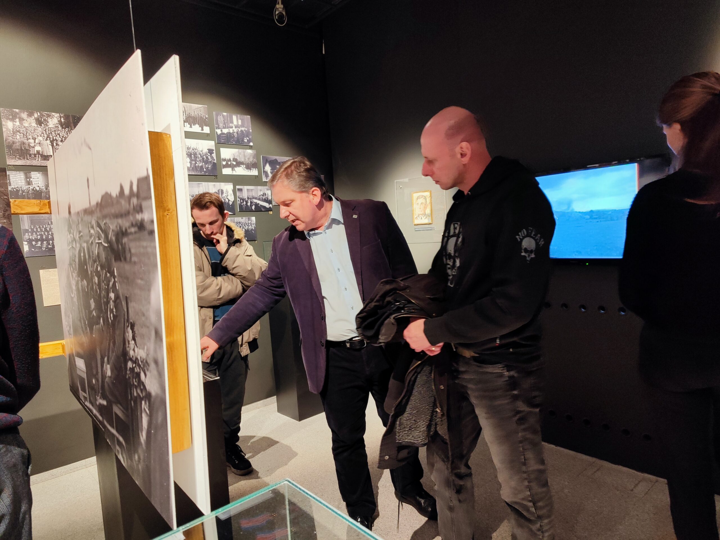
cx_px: 360
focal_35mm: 23
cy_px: 270
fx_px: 478
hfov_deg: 73.9
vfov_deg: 58.9
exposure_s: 1/40
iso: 167
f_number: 1.8
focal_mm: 5.4
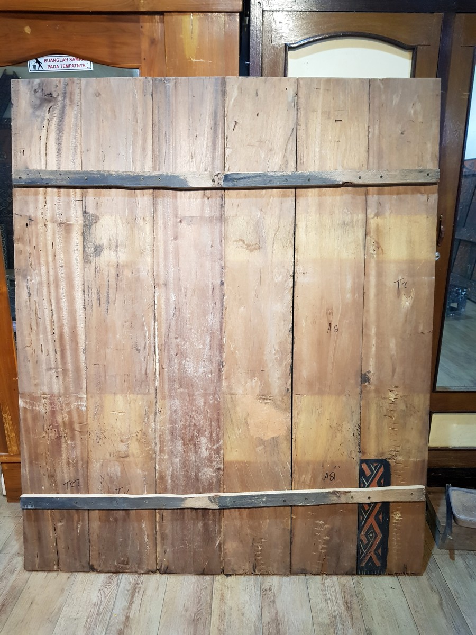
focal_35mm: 26
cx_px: 238
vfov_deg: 67.3
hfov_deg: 53.1
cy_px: 318
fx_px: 477
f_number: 1.7
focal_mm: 4.3
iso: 250
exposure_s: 1/33
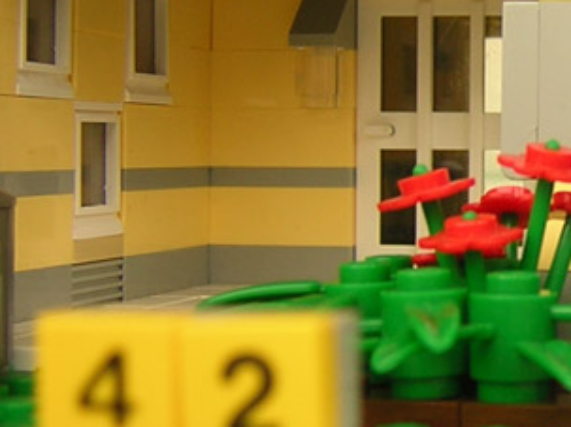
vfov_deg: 15.5
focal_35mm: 95
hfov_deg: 19.4
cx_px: 699
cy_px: 111
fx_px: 1566
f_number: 2.6
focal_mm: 4.7
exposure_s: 1/266
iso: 100
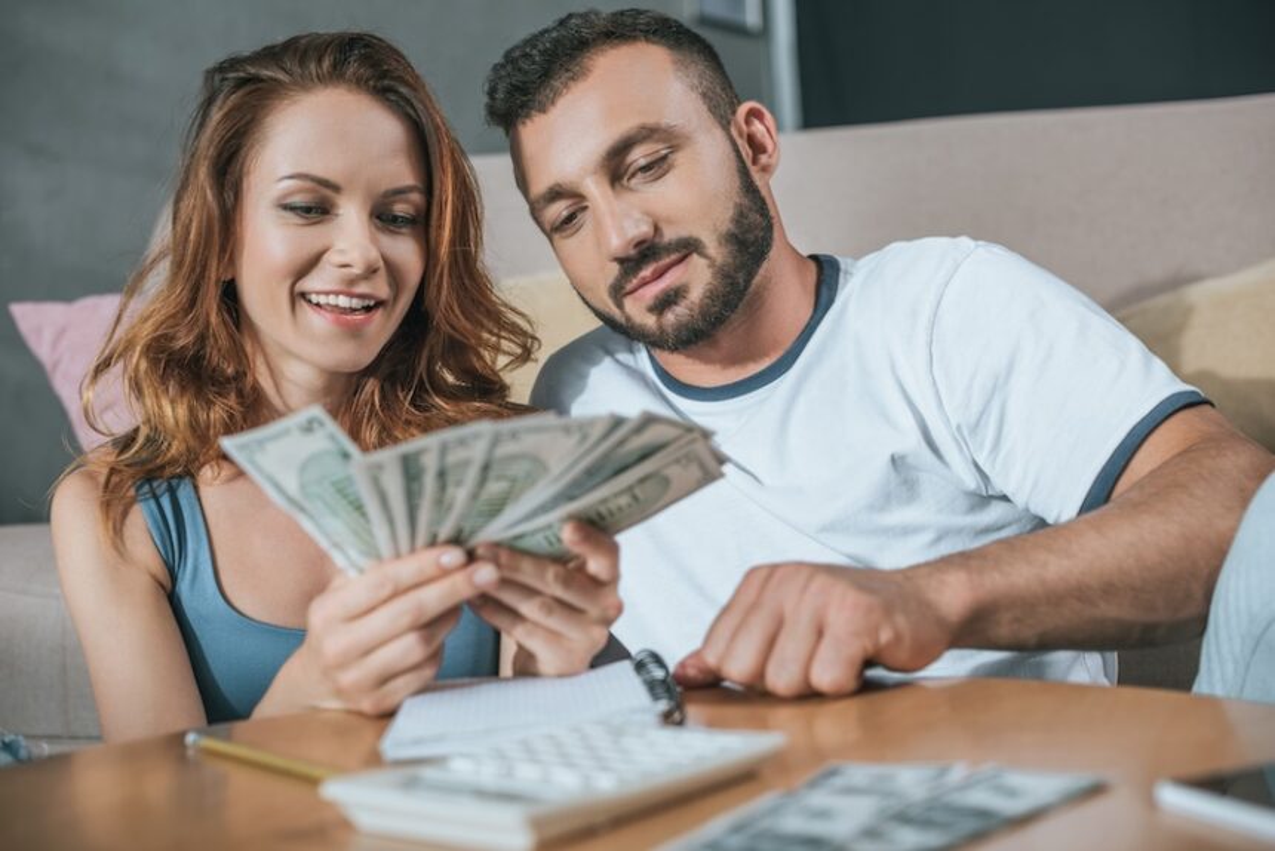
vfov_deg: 27.0
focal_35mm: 50
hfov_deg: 39.6
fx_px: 1771
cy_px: 426
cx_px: 638
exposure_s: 1/200
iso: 200
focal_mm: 50
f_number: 3.5
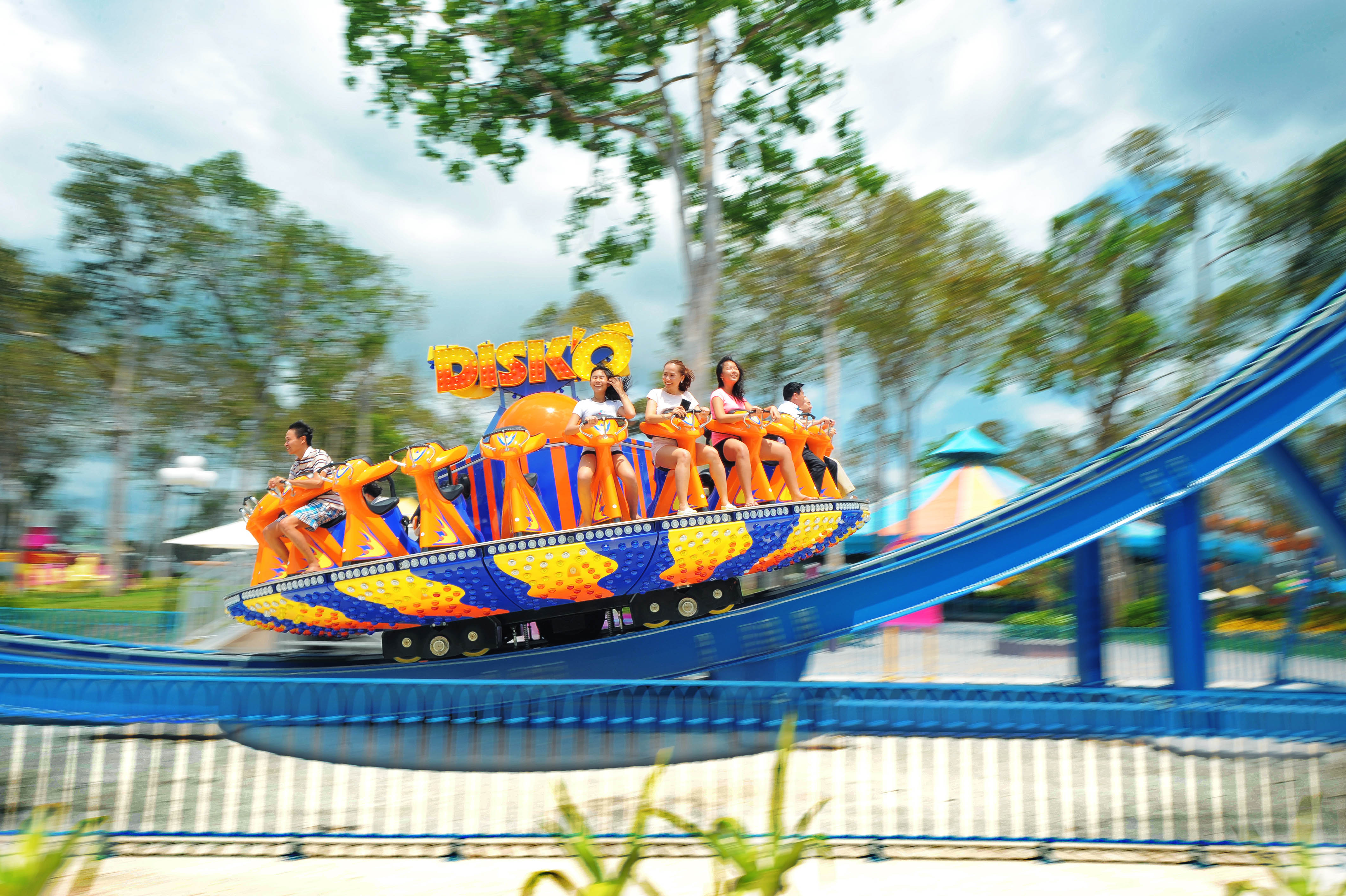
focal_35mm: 24
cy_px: 448
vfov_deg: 53.1
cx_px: 673
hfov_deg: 73.8
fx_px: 897
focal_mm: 24
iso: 200
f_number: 16
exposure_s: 1/80
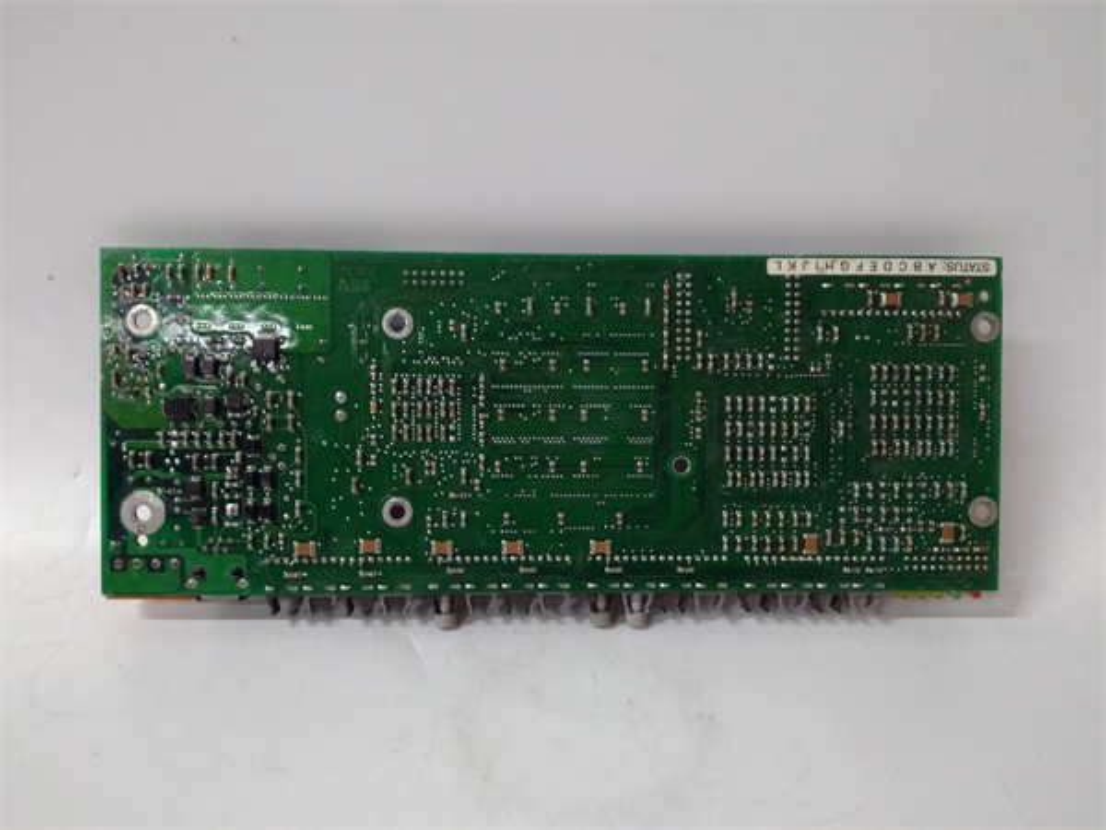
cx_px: 553
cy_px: 415
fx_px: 863
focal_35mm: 27
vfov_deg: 51.4
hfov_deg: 65.3
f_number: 2
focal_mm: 3.79
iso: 501
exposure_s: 1/33
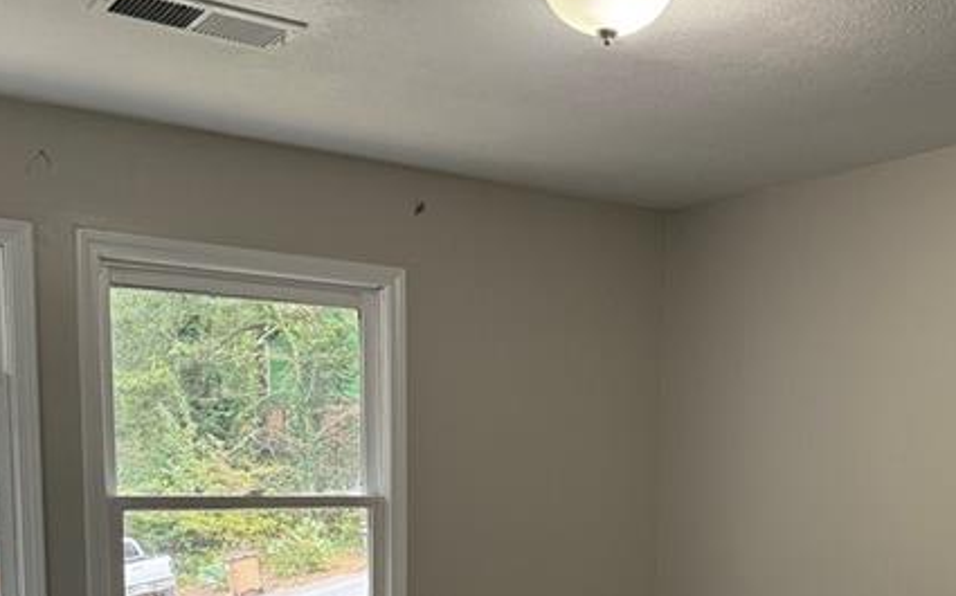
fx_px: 1198
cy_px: 612
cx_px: 529
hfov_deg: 43.5
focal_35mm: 46
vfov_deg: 26.3
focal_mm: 6.76
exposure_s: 1/120
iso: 320
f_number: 1.78
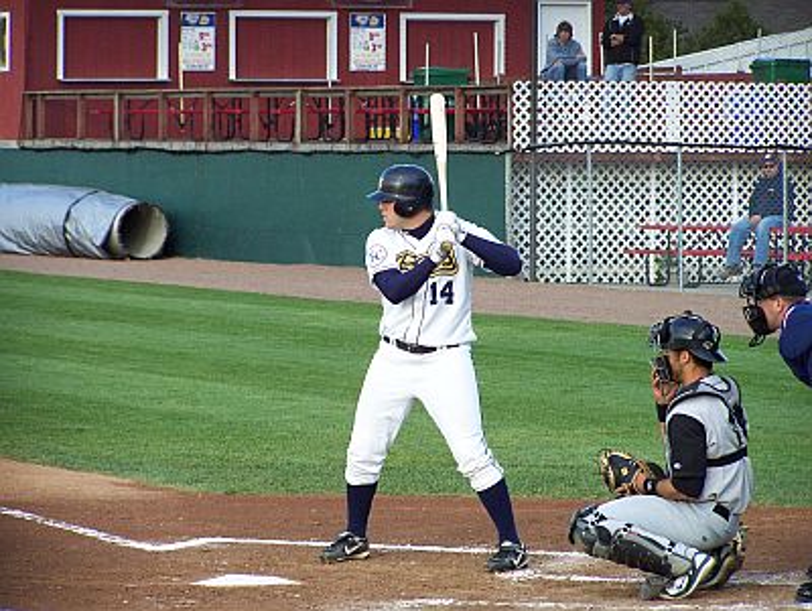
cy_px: 306
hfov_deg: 9.5
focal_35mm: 209
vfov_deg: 7.1
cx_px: 406
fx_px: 4908
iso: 160
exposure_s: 1/500
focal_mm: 34.6
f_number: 3.2
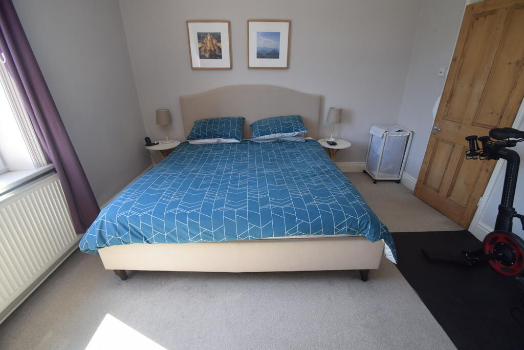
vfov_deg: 77.3
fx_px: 218
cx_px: 262
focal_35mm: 15
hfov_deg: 100.4
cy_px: 175
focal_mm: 10
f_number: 5
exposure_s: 1/100
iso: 400
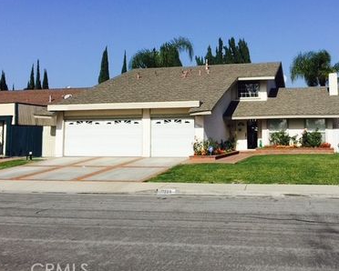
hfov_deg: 47.4
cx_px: 218
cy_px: 110
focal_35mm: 38
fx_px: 381
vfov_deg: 39.0
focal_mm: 4.15
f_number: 2.2
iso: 32
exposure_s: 1/4405
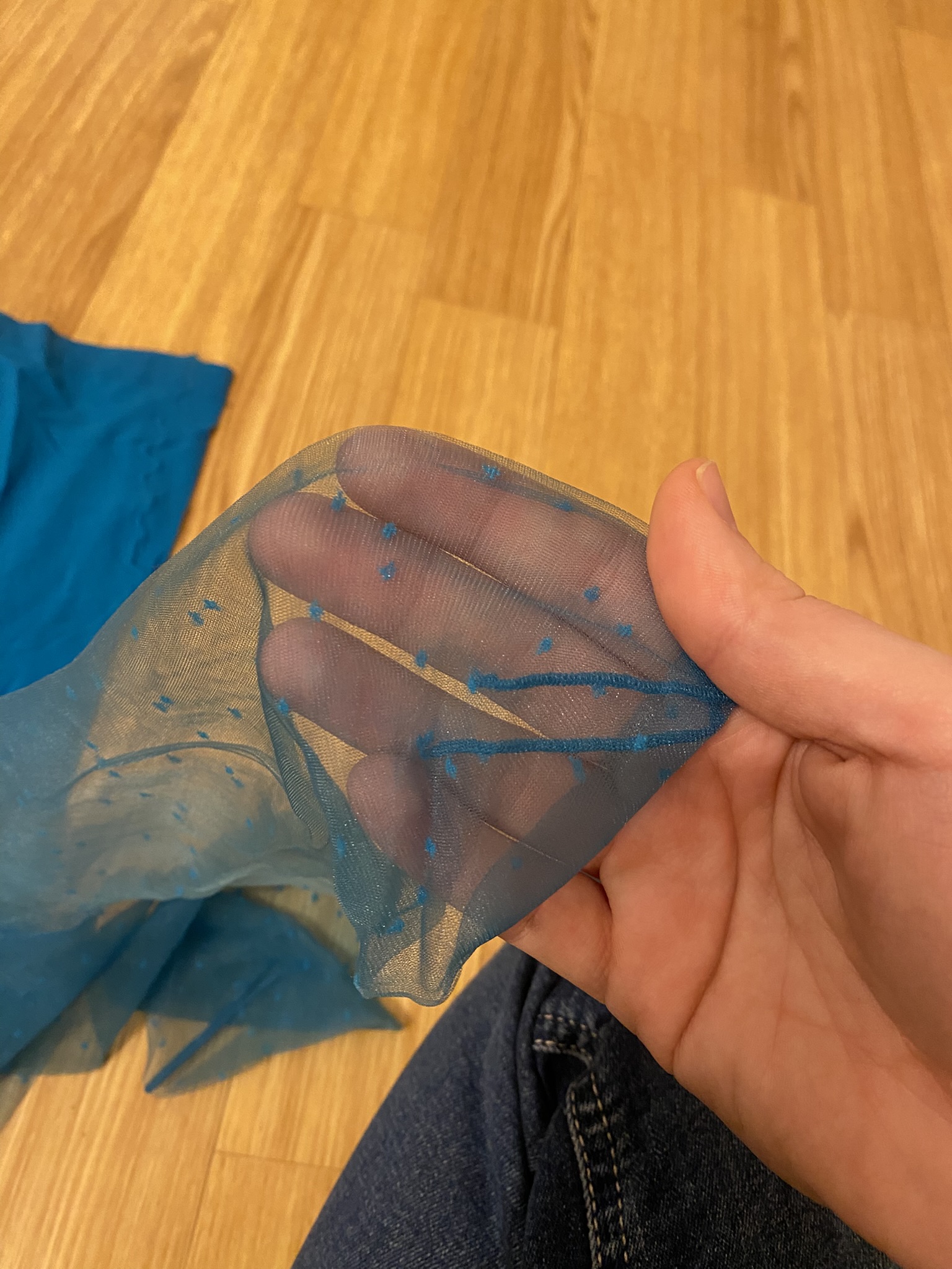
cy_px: 634
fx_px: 953
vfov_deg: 67.3
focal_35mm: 26
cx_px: 476
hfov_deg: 53.1
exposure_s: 1/50
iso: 320
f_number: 1.8
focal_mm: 4.25
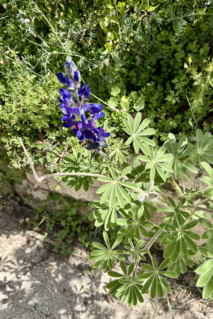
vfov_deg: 65.5
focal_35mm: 28
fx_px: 248
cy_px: 155
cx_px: 124
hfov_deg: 46.2
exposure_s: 1/1252
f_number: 1.5
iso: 50
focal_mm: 5.7
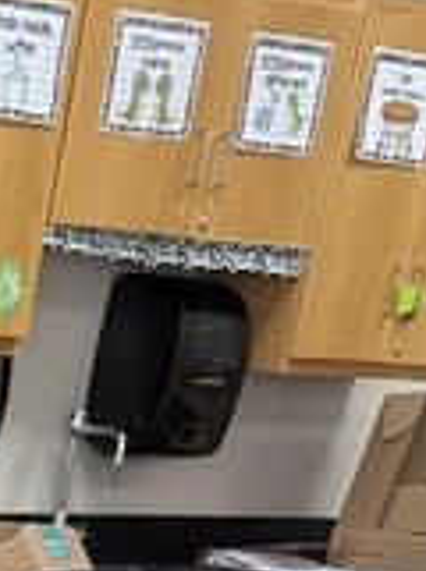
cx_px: -696
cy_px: 1748
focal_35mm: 153
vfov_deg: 9.7
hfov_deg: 8.6
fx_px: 2521
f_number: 1.78
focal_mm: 6.76
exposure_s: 1/120
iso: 200
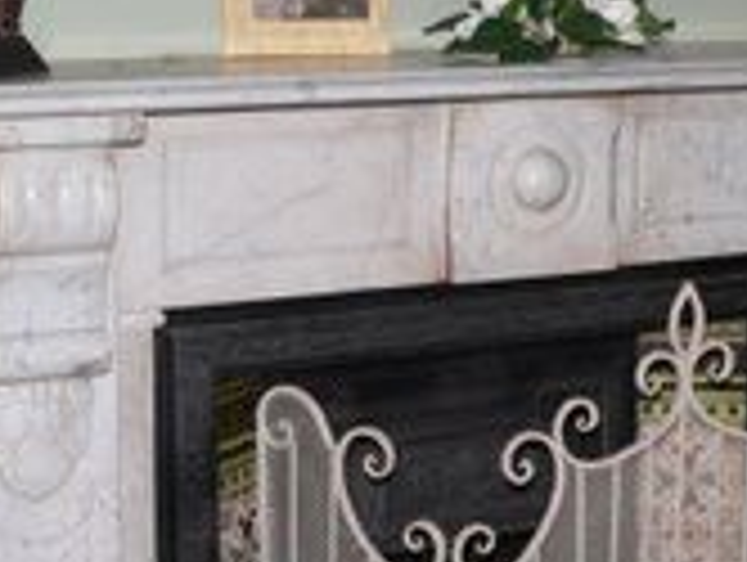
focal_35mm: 104
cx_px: 778
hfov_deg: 18.3
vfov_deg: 14.2
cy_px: 180
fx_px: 2248
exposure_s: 1/60
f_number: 2.8
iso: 100
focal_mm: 6
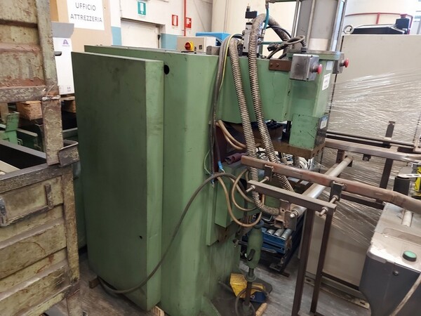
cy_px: 158
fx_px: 292
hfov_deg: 71.6
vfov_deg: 56.8
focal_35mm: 24
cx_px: 210
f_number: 1.8
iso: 400
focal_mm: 5.23
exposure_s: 1/24
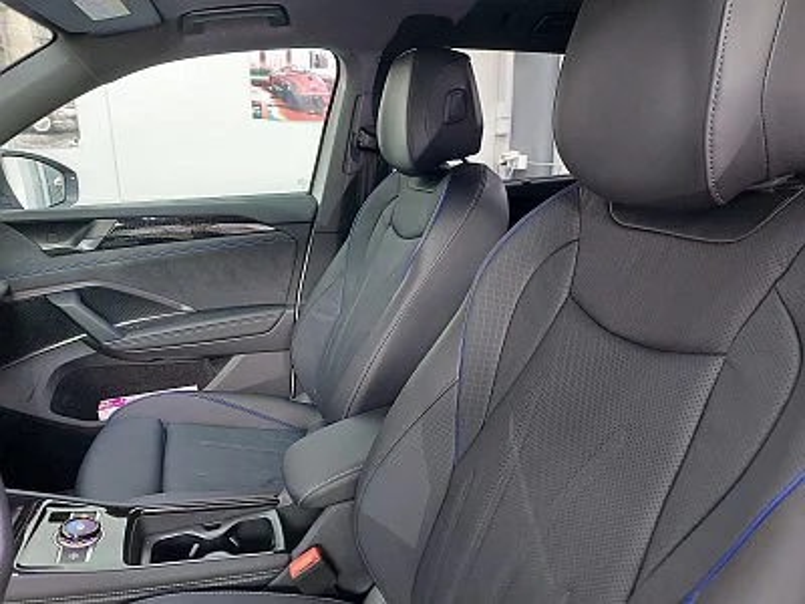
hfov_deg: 71.6
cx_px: 402
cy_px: 302
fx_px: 558
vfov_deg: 56.8
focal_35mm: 24
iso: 320
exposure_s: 1/25
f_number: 1.8
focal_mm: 5.23
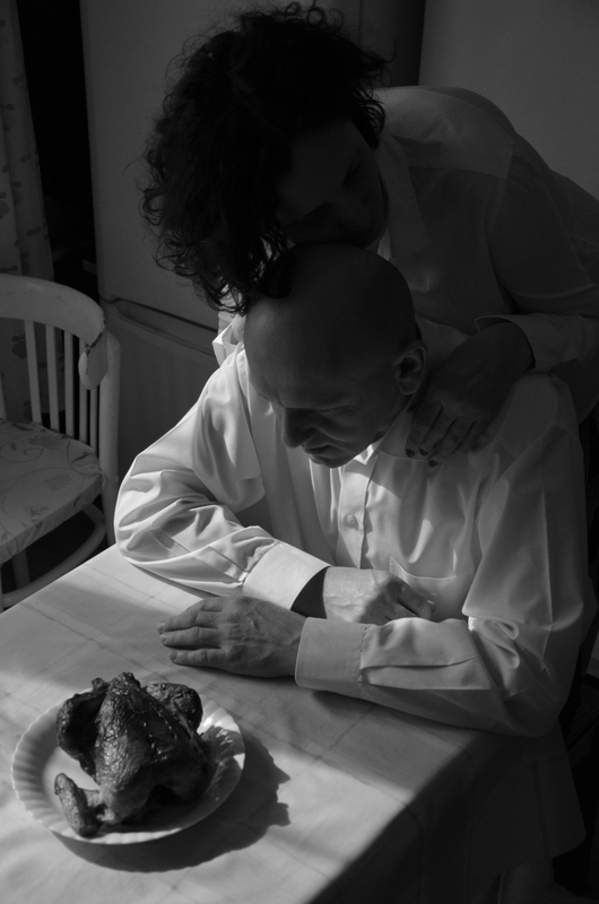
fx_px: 1429
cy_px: 452
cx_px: 300
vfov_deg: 35.1
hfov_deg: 23.7
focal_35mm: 57
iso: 800
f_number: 4.5
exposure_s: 1/1600
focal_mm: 38
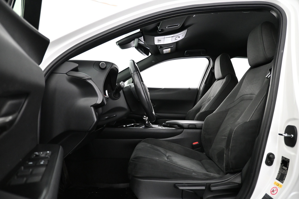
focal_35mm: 24
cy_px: 100
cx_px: 150
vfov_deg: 53.1
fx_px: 199
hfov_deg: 73.7
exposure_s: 1/60
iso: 3600
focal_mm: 16
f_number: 3.5
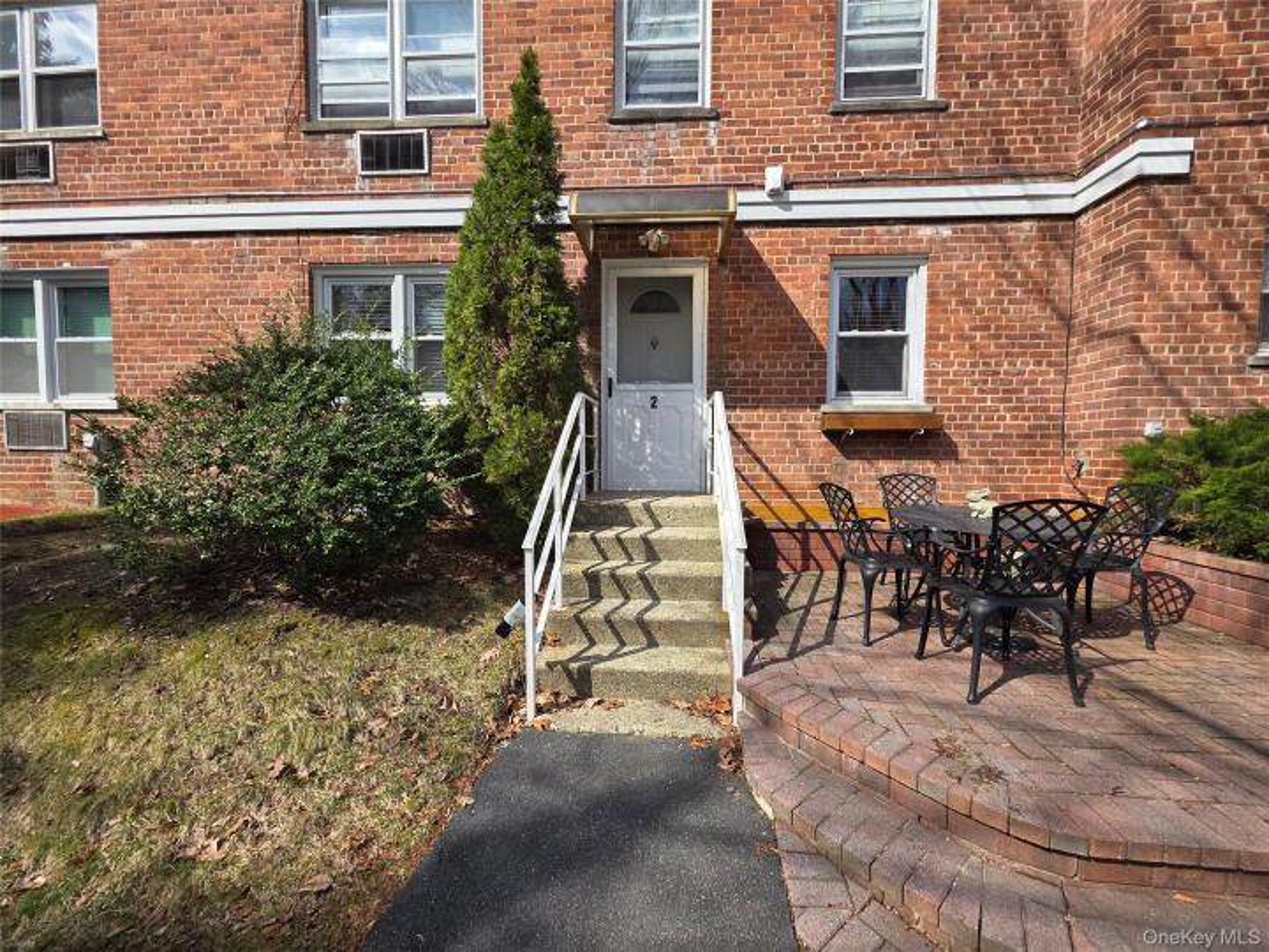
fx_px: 477
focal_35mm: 13
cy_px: 476
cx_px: 634
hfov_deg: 106.2
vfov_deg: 89.9
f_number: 1.9
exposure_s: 1/1632
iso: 40
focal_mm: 2.2
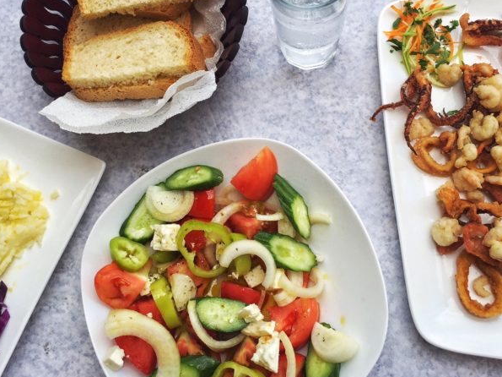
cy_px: 143
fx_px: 565
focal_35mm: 39
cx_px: 233
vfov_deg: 36.6
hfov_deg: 47.8
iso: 32
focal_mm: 4.15
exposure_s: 1/791
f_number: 2.2
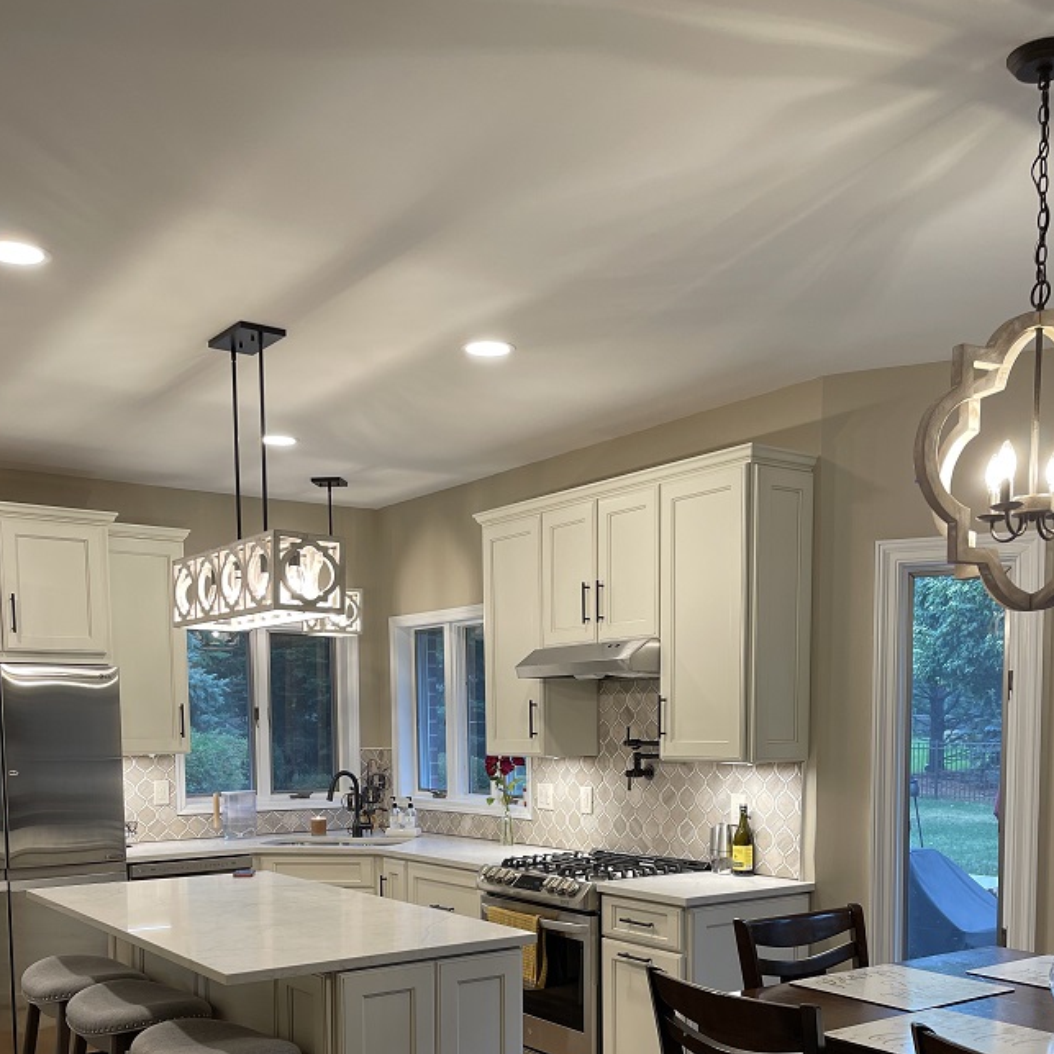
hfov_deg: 46.0
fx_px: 1240
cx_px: 523
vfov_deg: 44.2
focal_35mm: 36
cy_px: 818
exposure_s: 1/60
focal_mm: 5.1
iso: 80
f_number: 1.6
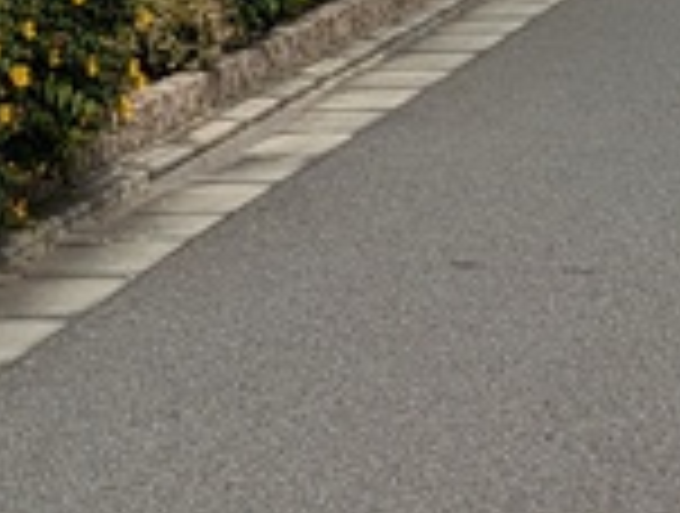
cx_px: -570
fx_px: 3091
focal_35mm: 157
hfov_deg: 11.6
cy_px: -1071
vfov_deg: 8.0
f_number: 1.89
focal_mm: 5.43
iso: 45
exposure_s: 1/2632
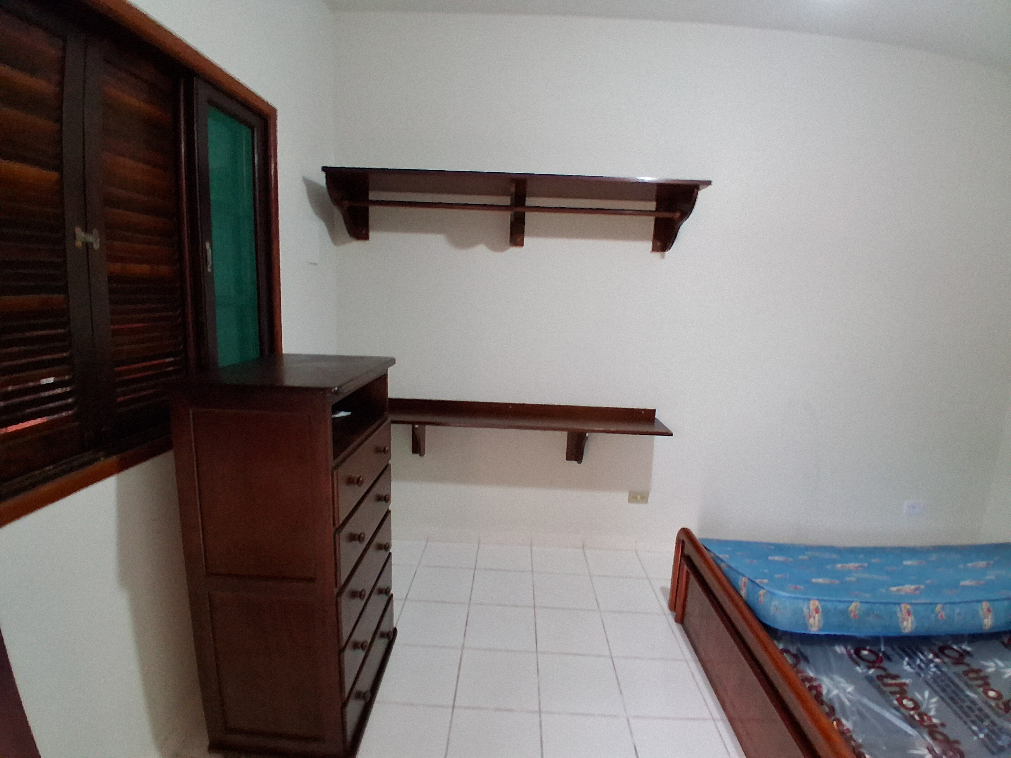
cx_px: 506
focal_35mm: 17
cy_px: 379
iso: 500
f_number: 2.2
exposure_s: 1/30
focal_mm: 1.4
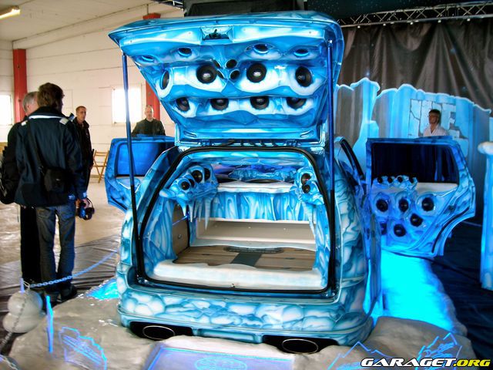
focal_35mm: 35
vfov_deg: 40.7
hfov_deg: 52.6
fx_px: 498
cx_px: 246
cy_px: 185
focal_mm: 5.7
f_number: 2.8
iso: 64
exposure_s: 1/17
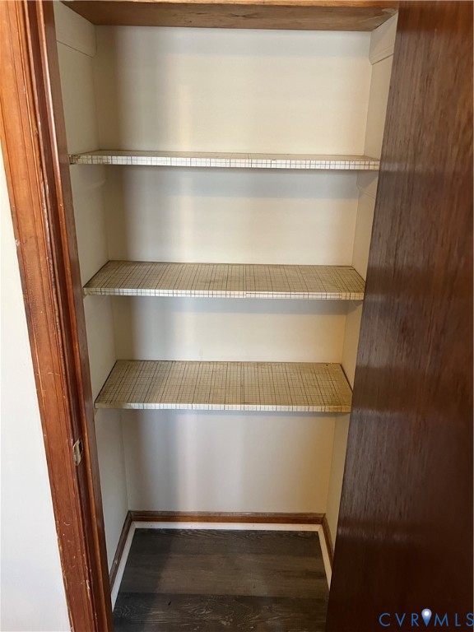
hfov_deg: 53.1
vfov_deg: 67.3
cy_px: 316
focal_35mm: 26
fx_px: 475
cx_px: 237
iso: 320
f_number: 1.5
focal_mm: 5.7
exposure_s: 1/60
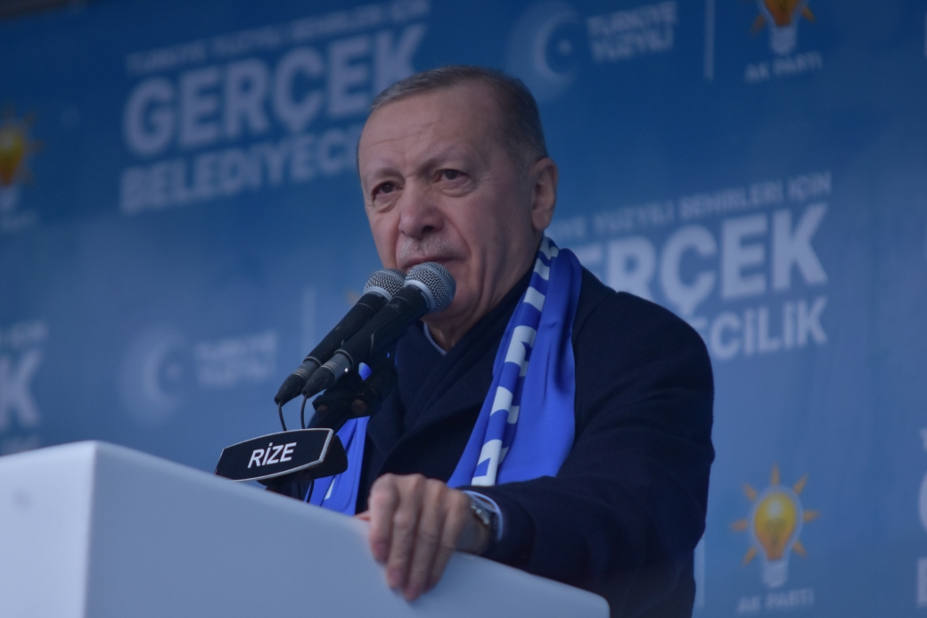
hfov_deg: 6.9
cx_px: 464
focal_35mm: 300
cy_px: 309
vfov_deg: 4.6
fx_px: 7723
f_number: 2.8
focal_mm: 200
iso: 640
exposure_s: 1/800
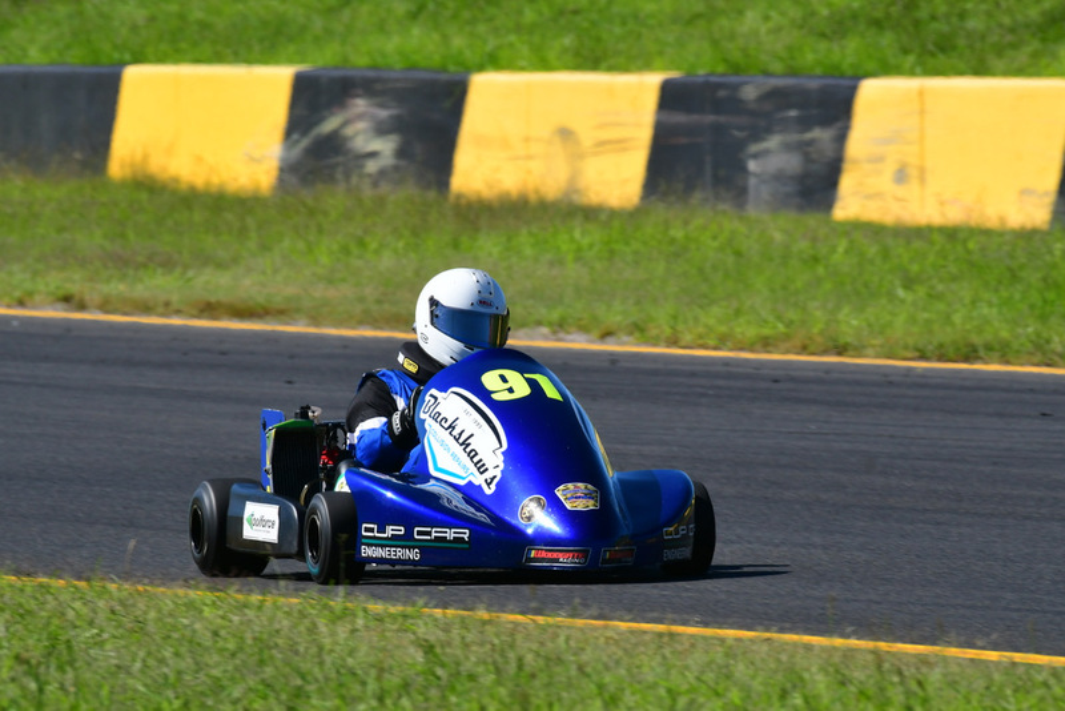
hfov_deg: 2.7
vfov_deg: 1.8
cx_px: 532
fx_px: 22194
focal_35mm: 750
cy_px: 356
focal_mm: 500
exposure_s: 1/640
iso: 500
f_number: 13
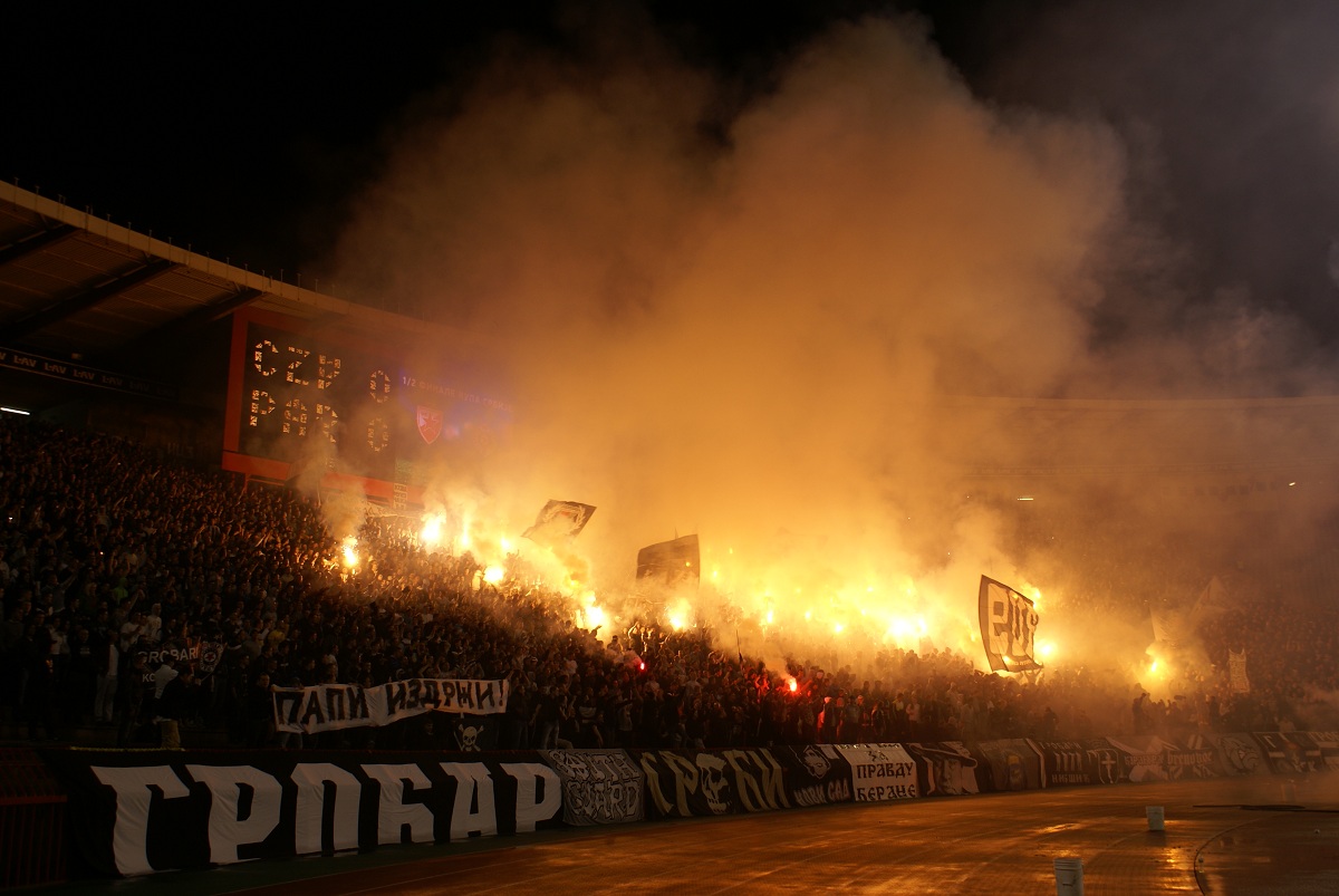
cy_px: 448
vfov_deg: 43.7
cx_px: 670
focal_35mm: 30
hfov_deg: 61.9
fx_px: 1117
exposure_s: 1/60
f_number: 6.3
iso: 100
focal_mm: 20
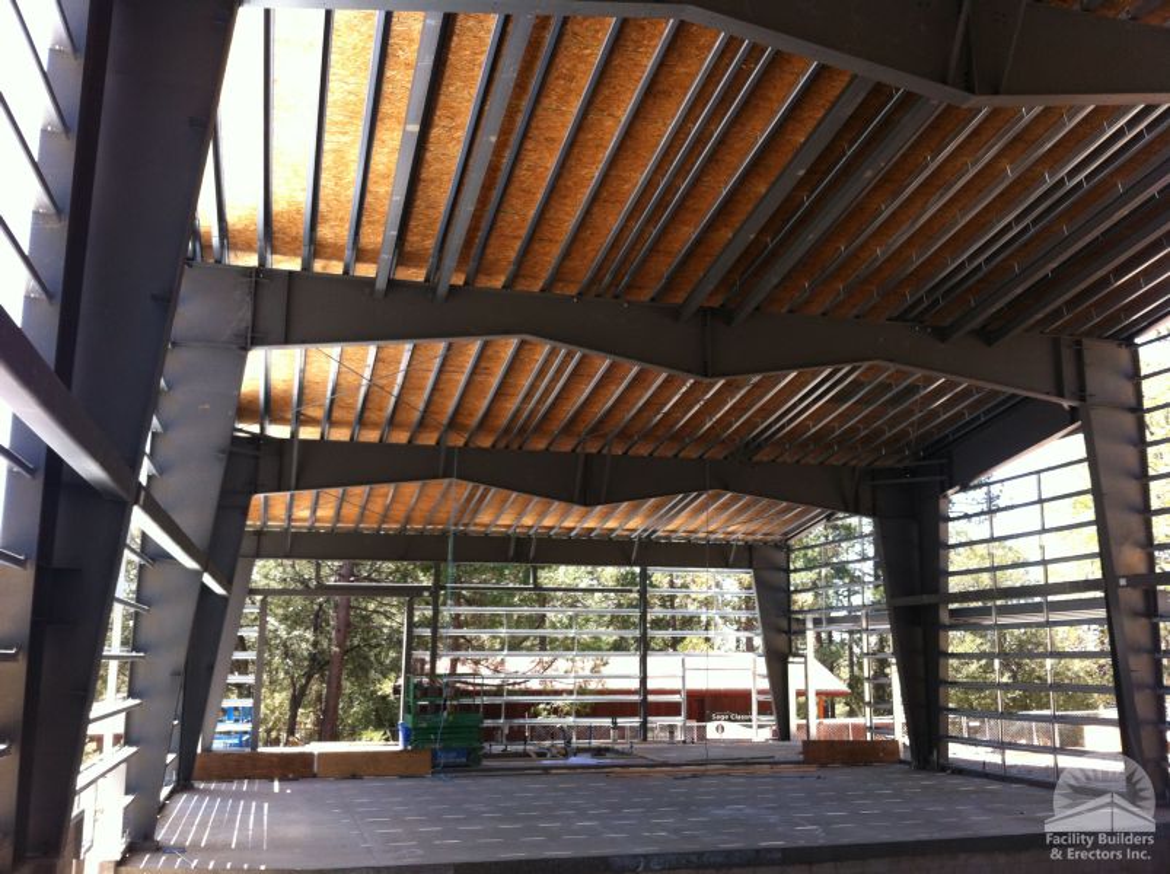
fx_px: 1181
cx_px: 585
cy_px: 437
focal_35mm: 35
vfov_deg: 40.6
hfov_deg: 52.7
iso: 80
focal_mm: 3.85
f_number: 2.8
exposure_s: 1/148
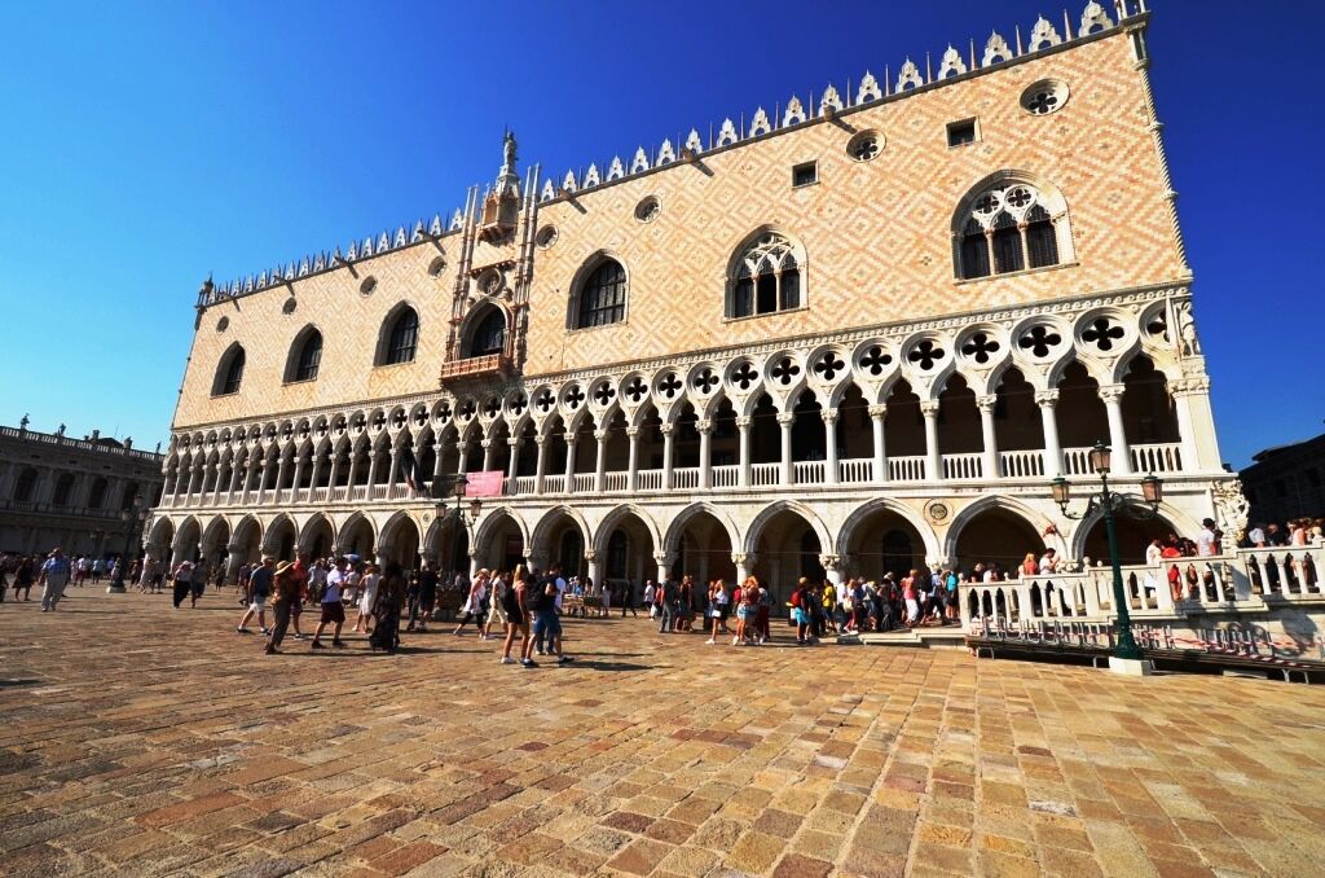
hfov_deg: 100.5
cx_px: 662
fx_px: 551
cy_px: 439
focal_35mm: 15
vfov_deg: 77.1
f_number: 11
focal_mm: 10
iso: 200
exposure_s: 1/400
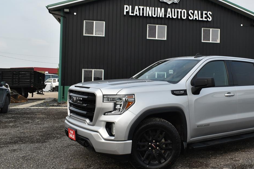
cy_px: 75
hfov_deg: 46.6
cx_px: 171
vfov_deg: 32.6
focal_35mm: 41
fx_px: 289
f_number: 8
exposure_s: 1/250
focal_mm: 20
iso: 110
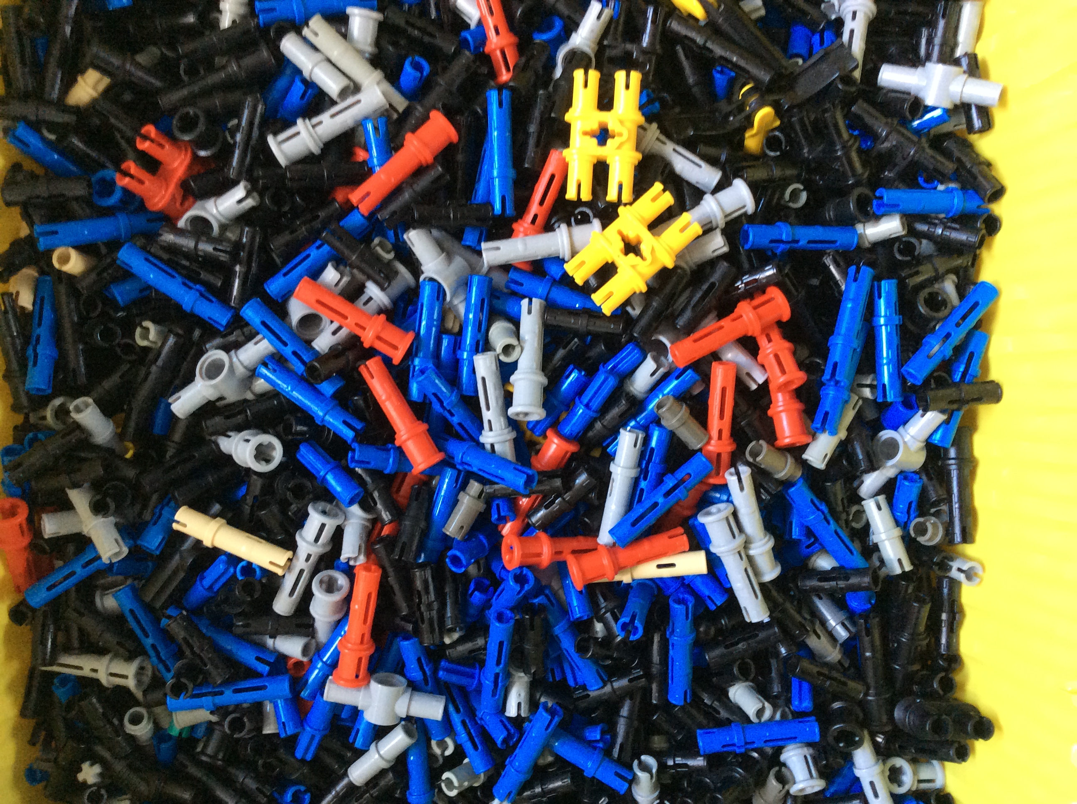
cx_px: 538
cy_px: 402
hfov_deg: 55.4
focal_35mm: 33
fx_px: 1025
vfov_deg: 42.8
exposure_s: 1/24
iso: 160
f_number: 2.4
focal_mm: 3.3
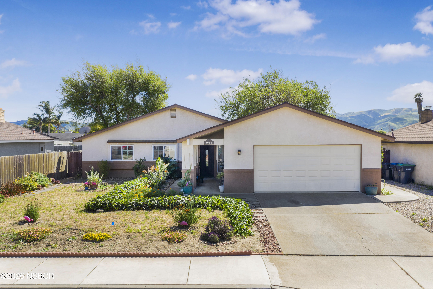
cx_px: 216
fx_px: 337
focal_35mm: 28
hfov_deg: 65.5
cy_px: 144
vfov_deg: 46.4
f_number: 5
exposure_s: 1/320
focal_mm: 10.26
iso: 100
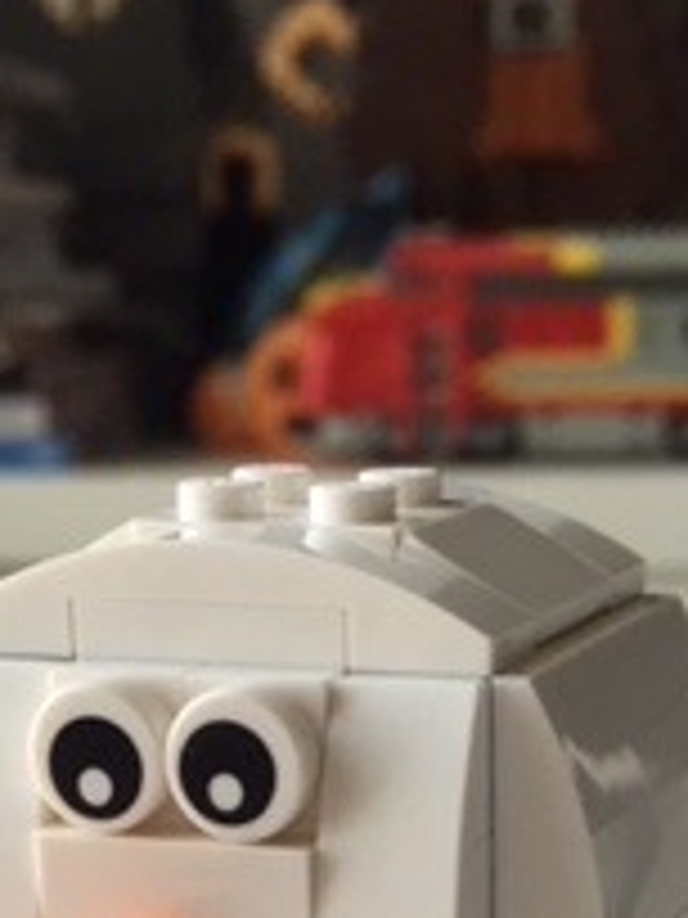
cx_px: 423
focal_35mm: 91
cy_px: 1382
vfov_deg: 18.9
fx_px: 2412
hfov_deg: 16.2
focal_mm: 4.15
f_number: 2.2
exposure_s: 1/120
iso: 50
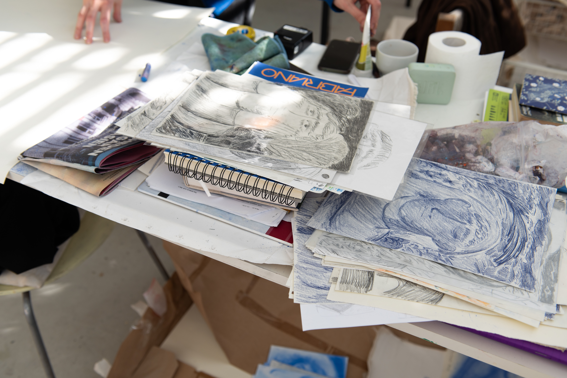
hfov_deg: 50.7
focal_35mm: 38
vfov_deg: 35.1
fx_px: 599
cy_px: 189
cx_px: 284
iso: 100
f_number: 4
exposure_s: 1/125
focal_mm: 38
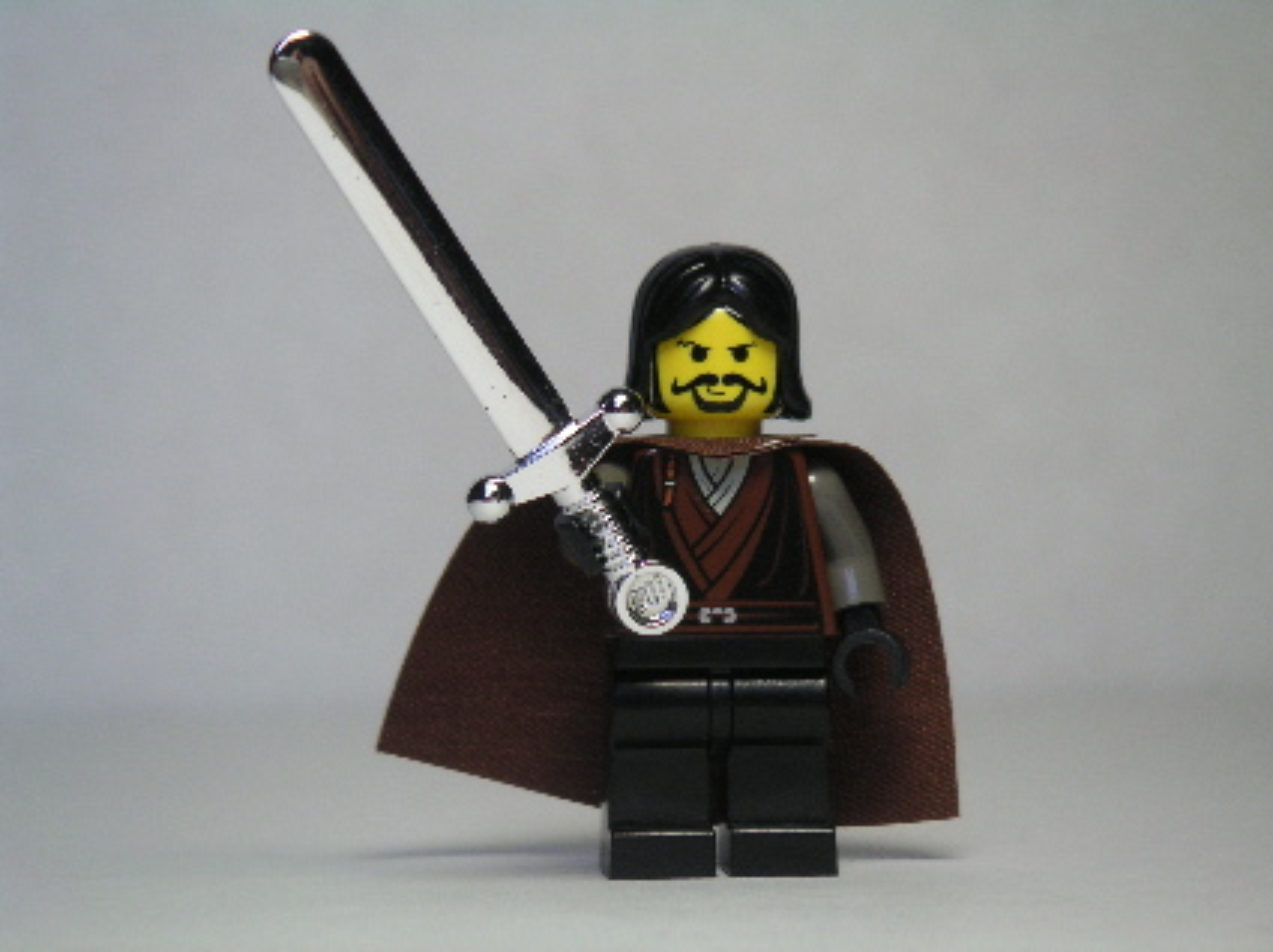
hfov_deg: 17.7
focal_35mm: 111
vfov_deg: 13.3
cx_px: 636
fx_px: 4079
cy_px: 476
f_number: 3.6
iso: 100
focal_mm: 17.1
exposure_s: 1/111
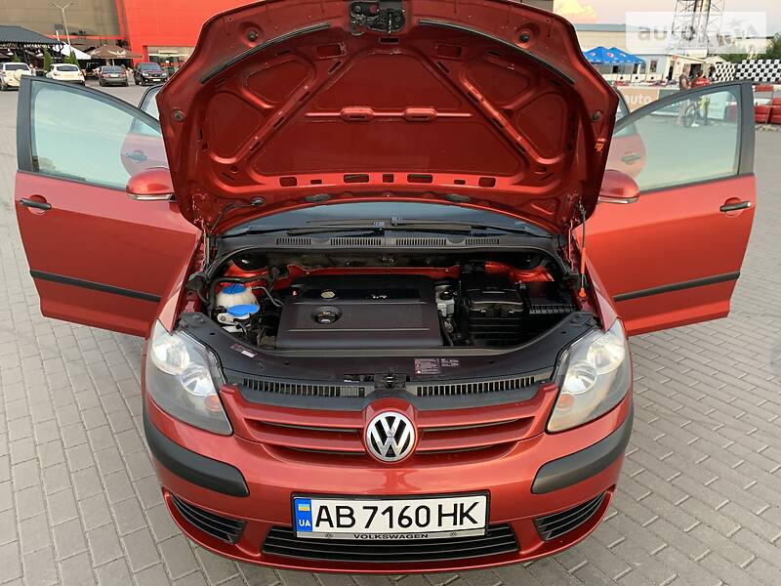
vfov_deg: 53.1
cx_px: 390
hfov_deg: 67.3
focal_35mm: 26
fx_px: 587
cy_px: 293
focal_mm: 4.2
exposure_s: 1/60
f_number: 1.8
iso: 100
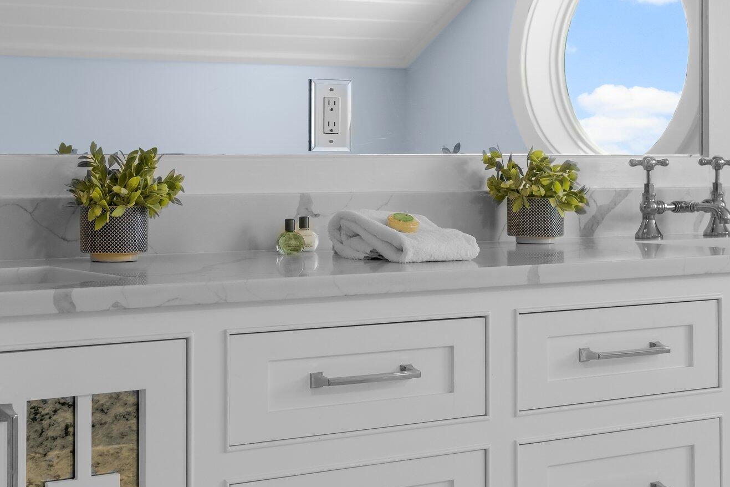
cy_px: 145
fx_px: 1419
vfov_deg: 19.4
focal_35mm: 70
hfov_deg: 28.8
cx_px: 297
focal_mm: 30
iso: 400
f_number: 5
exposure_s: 1/400
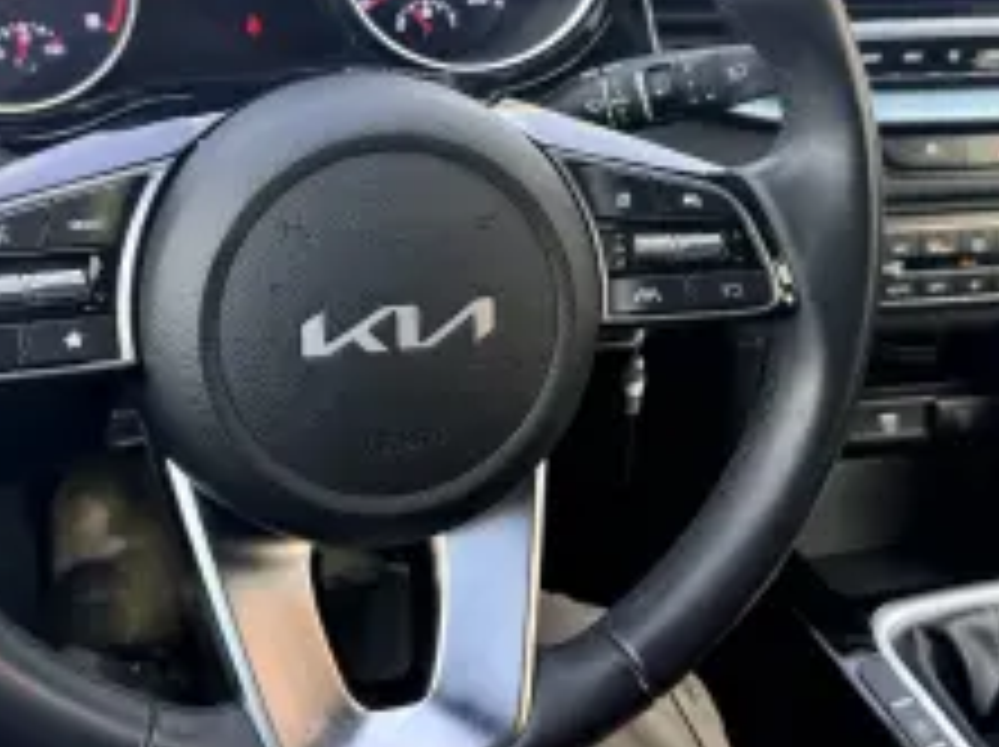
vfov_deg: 36.2
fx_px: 1124
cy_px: 225
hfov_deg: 47.9
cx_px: 522
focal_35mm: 39
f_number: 1.78
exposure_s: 1/162
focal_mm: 6.76
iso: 200
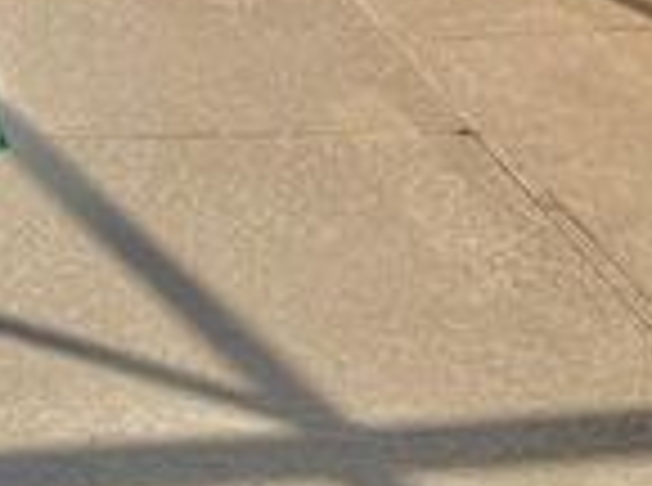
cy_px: -252
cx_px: 560
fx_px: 2198
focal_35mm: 117
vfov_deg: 12.0
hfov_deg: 16.7
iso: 80
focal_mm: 6.76
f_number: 1.78
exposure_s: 1/5348
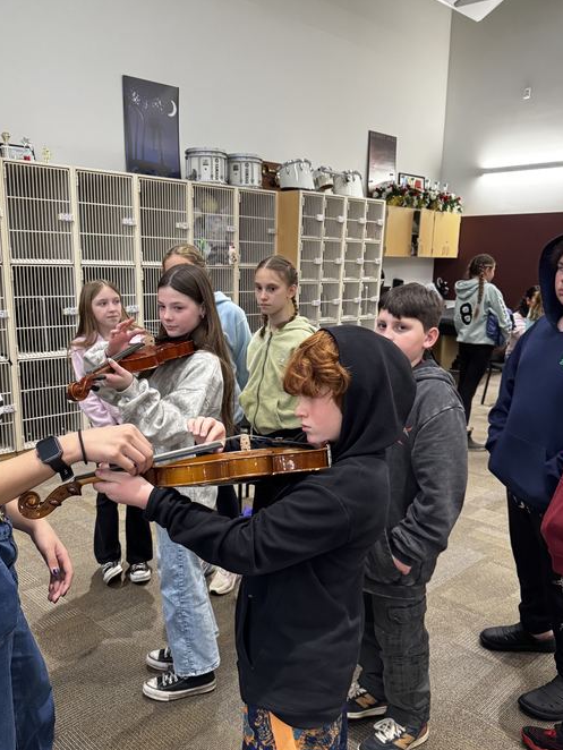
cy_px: 414
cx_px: 262
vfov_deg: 61.5
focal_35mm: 29
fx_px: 628
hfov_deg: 48.2
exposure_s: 1/60
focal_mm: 6.76
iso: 320
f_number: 1.78
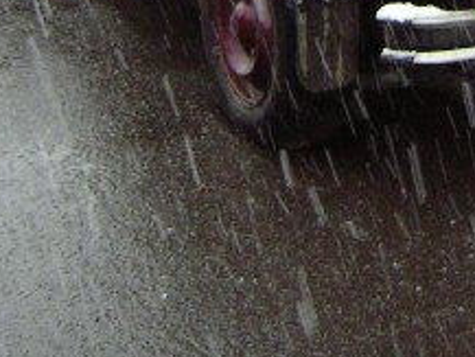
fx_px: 1455
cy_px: -156
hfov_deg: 18.3
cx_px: 420
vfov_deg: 13.3
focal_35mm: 106
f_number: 2.8
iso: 100
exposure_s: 1/34.7
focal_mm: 5.6
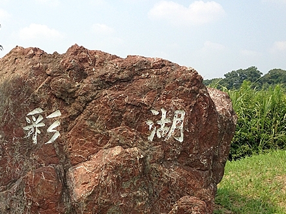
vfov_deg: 28.3
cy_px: 149
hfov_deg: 37.0
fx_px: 421
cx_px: 92
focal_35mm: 51
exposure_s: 1/1175
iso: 64
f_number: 2.4
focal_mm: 4.28
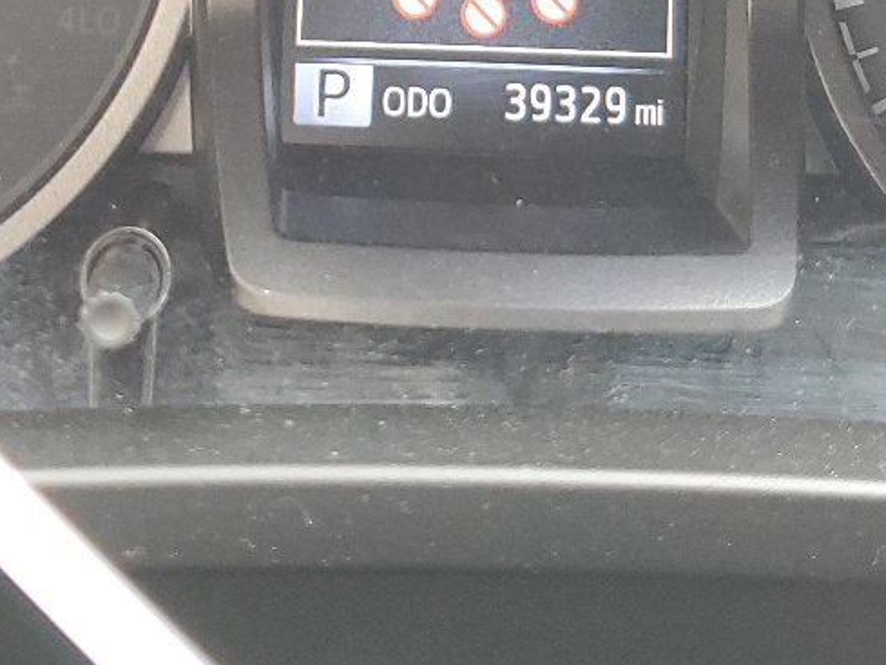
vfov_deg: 16.2
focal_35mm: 85
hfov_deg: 23.0
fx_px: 2176
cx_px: 400
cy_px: -266
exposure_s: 1/60.2
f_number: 1.5
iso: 130
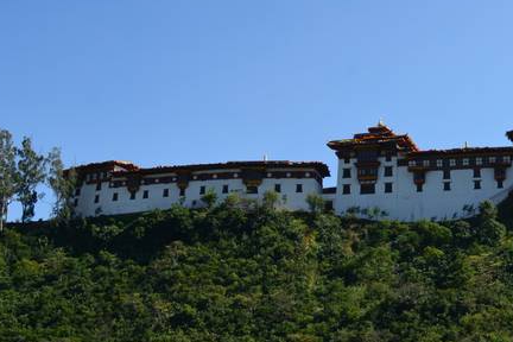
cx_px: 408
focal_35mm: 65
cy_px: 179
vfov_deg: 20.9
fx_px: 926
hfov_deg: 30.2
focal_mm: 26
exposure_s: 1/250
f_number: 8
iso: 125
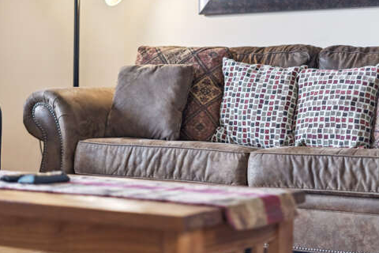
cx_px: 219
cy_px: 73
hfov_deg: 25.3
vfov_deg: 17.0
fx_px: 842
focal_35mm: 80
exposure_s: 1/1600
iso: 800
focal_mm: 50
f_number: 1.8
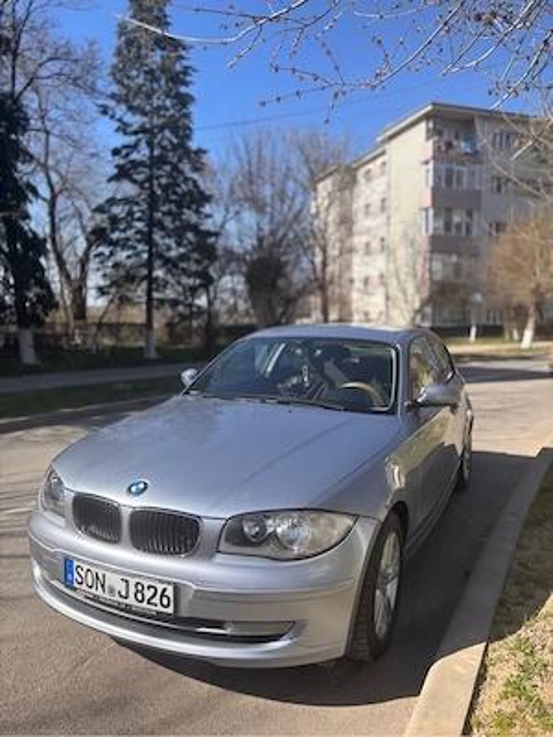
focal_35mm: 26
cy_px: 368
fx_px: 554
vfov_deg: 67.3
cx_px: 276
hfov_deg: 53.1
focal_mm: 5.96
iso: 50
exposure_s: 1/2062
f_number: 1.6
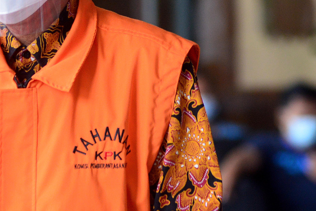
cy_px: 61
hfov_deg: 7.2
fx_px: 2485
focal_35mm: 283
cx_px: -4
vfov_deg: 4.9
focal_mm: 112
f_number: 3.2
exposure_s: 1/160
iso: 1600
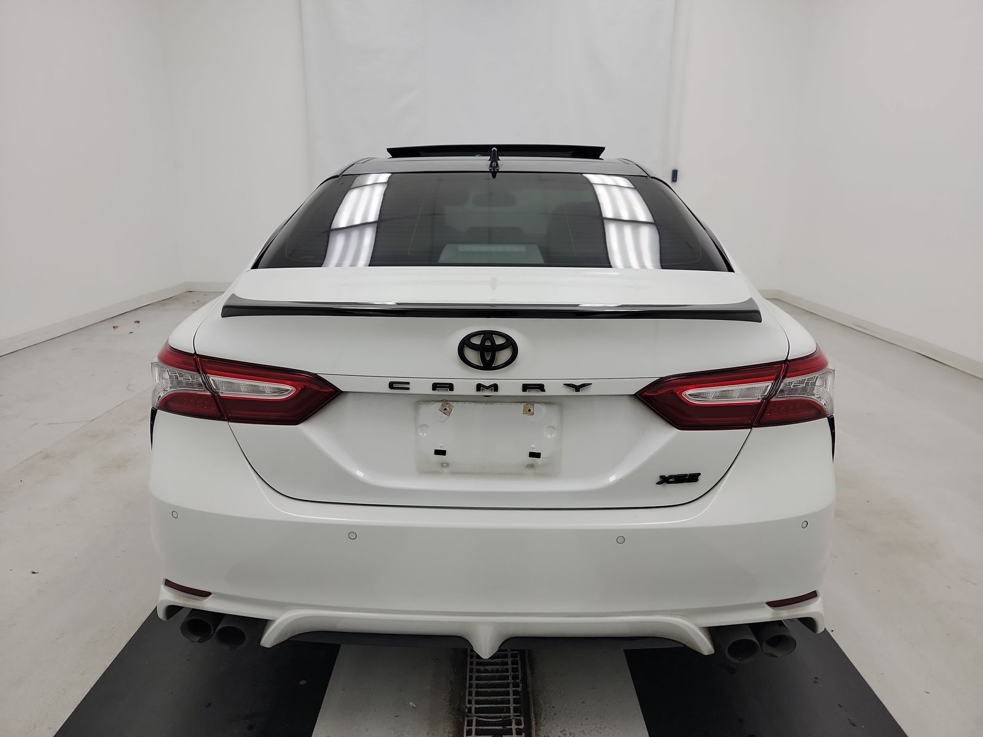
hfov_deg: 71.6
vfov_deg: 56.8
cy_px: 368
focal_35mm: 24
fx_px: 682
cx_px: 492
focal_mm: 6.7
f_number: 1.8
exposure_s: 1/59
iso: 125
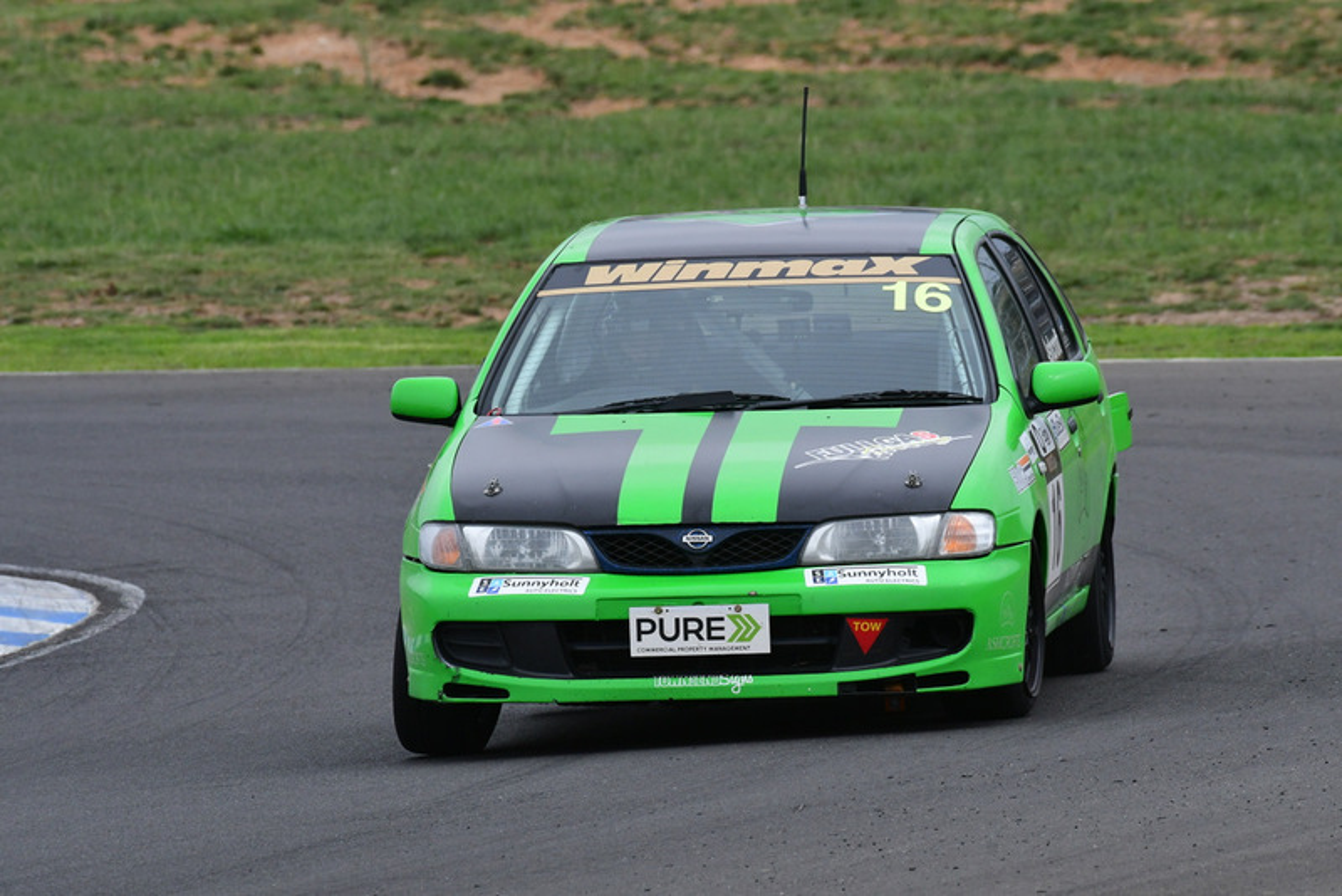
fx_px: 23492
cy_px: 448
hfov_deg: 3.3
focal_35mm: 630
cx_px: 671
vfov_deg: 2.2
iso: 800
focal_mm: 420
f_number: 11
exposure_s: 1/640
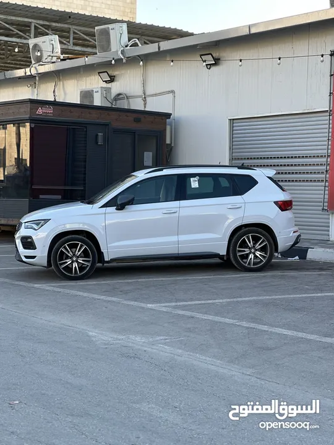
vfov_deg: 25.3
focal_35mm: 77
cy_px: 222
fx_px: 991
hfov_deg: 19.1
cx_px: 167
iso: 32
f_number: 2.8
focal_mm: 9
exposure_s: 1/121
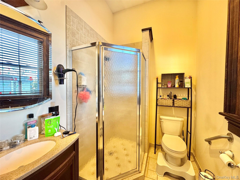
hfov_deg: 102.1
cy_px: 90
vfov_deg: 85.7
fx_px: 97
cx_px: 120
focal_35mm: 14
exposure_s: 1/60
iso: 200
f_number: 2.2
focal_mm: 2.22
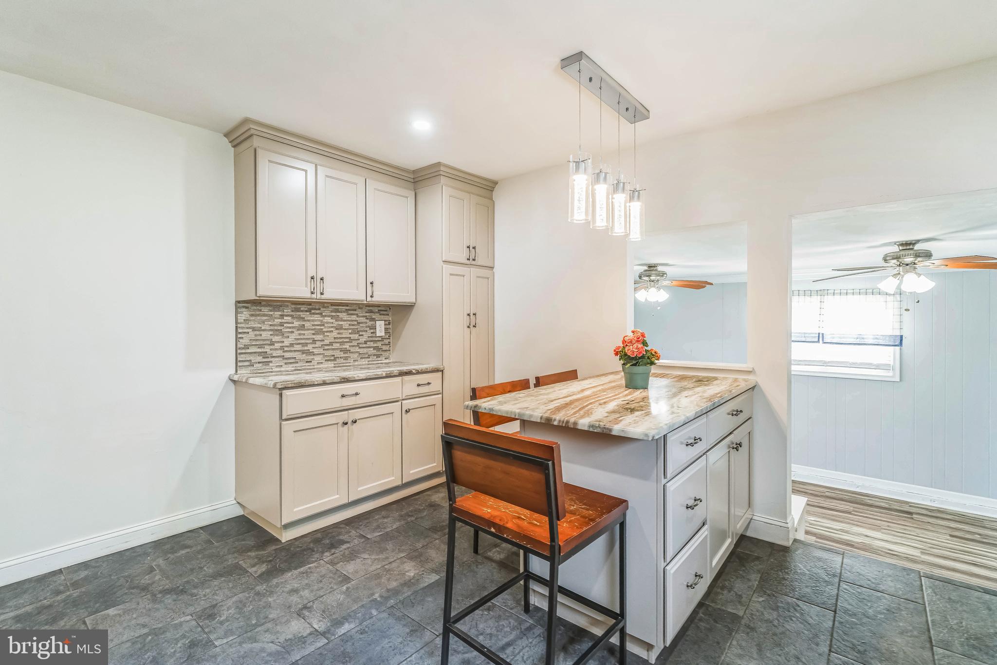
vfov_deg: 73.7
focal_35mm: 16
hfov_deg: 96.7
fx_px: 443
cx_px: 498
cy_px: 332
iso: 1000
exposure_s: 1/13
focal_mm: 16
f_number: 6.3
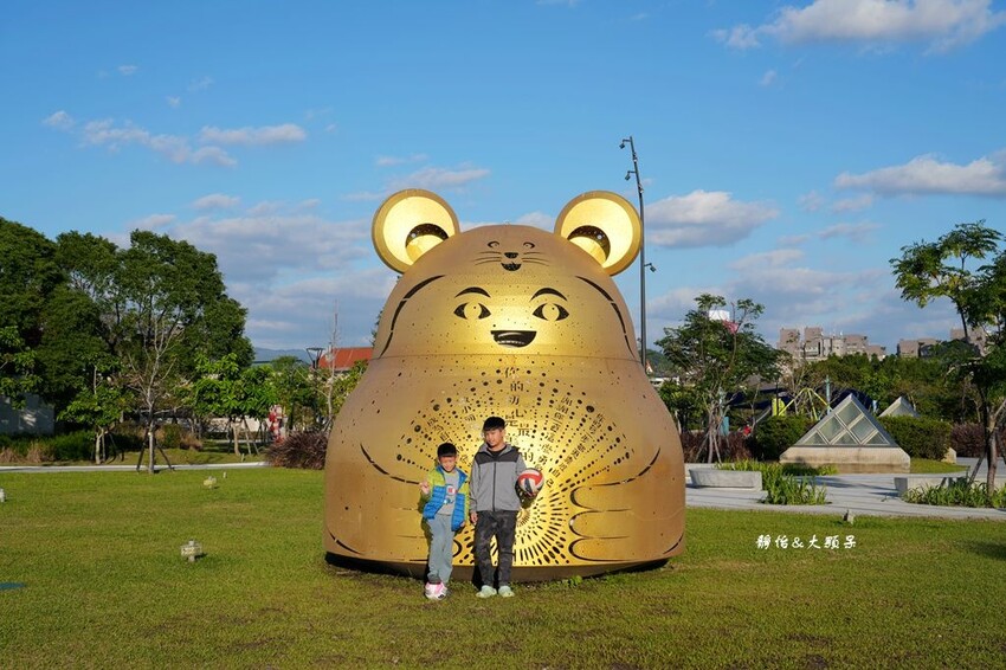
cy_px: 335
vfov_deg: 32.6
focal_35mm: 41
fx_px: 1145
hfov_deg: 47.4
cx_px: 503
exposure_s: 1/400
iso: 100
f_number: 8
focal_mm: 41
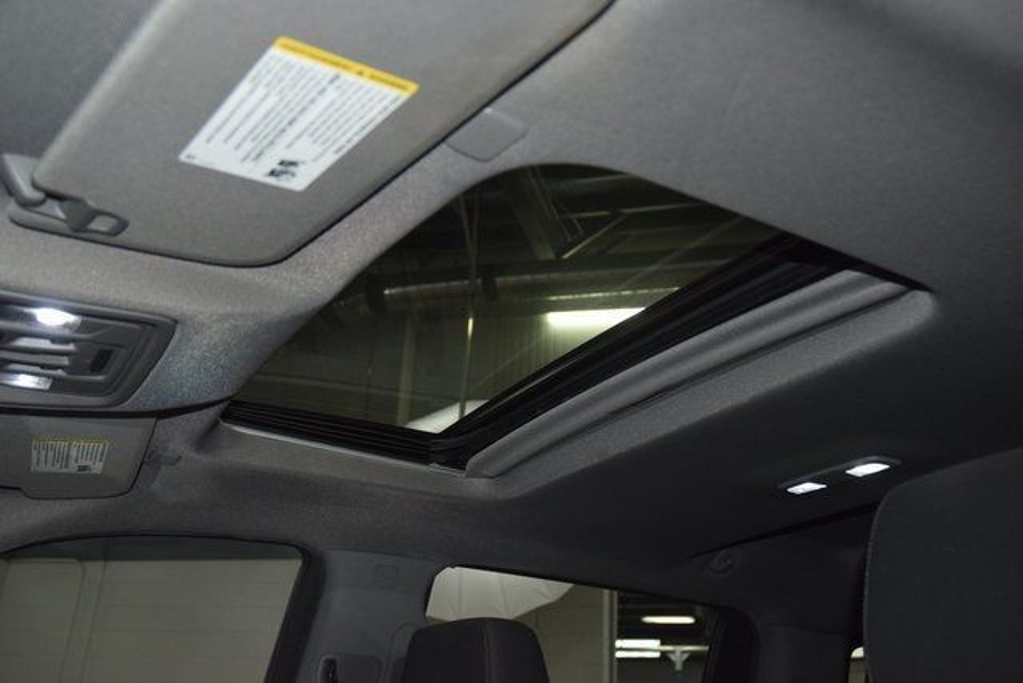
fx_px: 1023
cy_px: 342
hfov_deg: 53.1
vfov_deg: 36.9
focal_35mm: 36
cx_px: 512
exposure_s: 1/125
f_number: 3.8
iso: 1800
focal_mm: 24
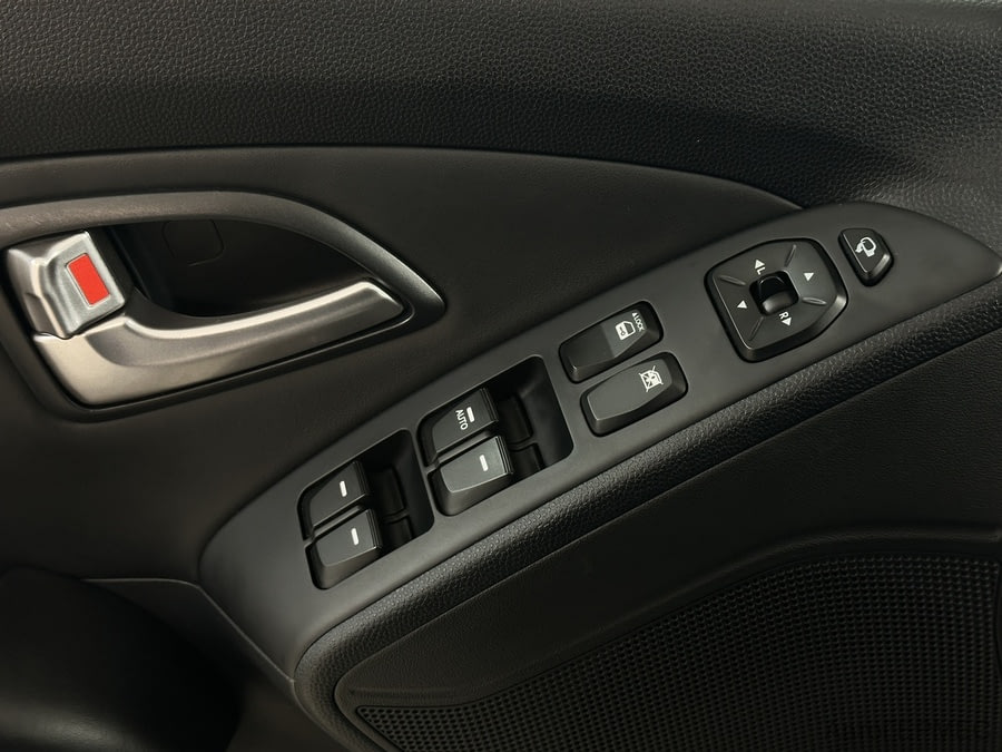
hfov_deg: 39.7
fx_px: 1389
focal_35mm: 48
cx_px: 501
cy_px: 376
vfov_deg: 30.3
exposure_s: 1/33
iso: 200
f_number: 1.78
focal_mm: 6.86
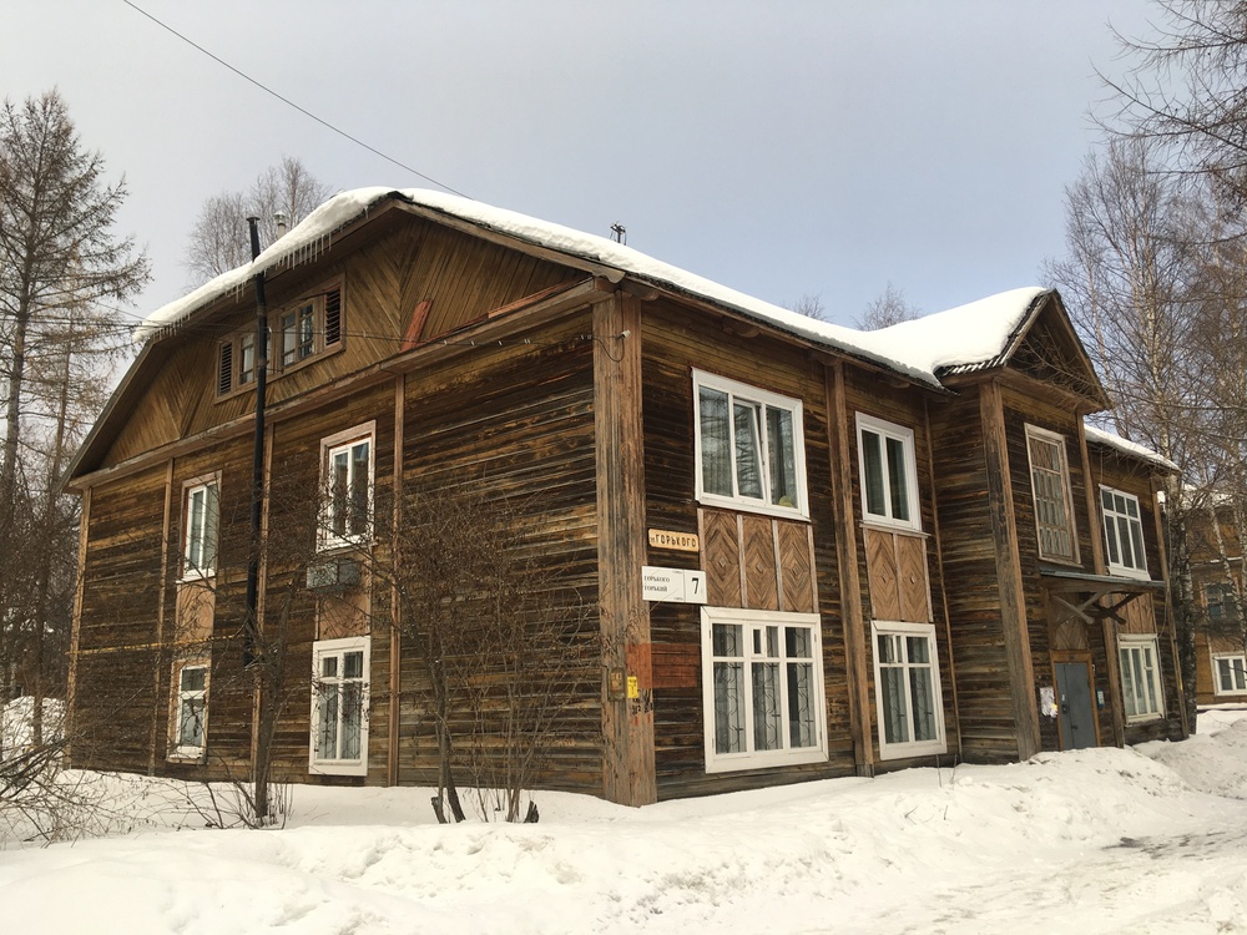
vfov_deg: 48.2
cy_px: 468
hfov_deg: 61.7
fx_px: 1045
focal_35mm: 29
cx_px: 624
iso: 25
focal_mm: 4.15
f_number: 2.2
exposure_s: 1/251
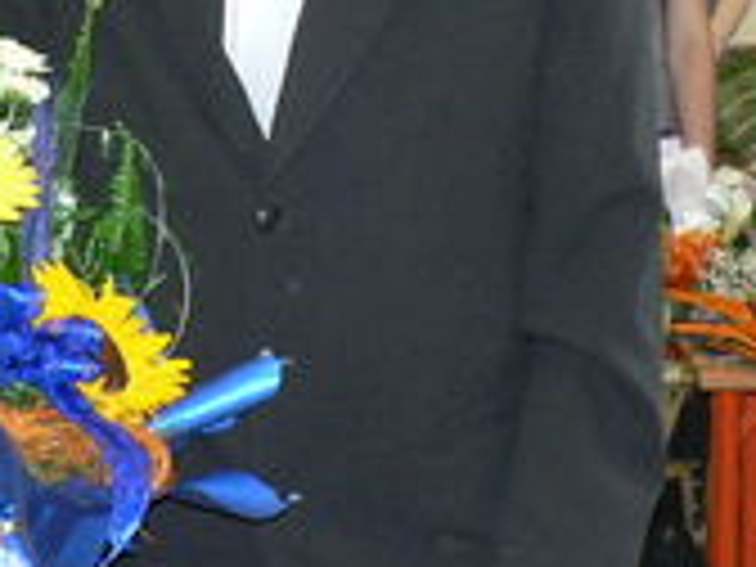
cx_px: 320
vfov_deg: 14.3
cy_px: -115
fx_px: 2184
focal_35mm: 100
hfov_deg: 19.6
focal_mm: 6
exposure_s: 1/60
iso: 200
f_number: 2.8
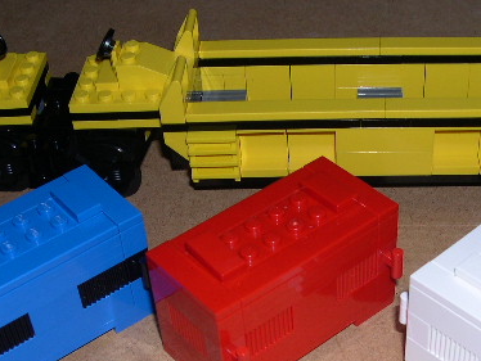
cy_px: 288
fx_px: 904
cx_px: 296
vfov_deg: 22.3
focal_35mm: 65
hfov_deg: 29.7
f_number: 7.6
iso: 100
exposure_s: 1/60
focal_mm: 8
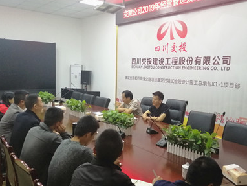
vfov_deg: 41.8
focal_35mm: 34
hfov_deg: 53.6
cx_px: 145
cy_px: 94
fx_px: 243
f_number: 2.2
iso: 400
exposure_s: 1/33.3
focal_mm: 3.81
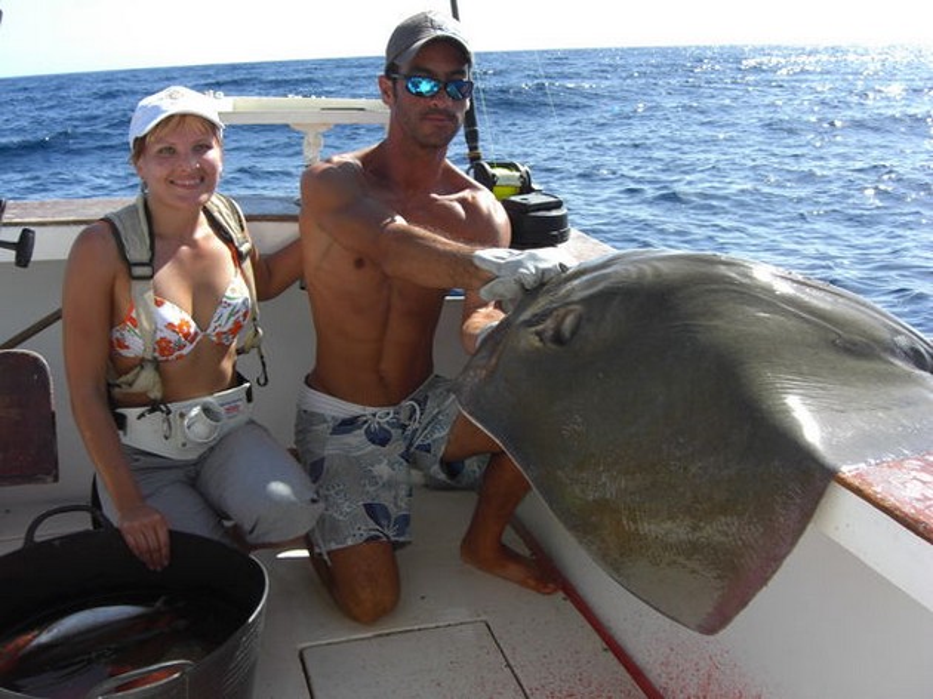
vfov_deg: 37.7
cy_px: 350
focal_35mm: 38
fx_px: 1024
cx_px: 466
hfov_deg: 49.0
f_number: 4
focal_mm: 7.9
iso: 80
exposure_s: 1/500
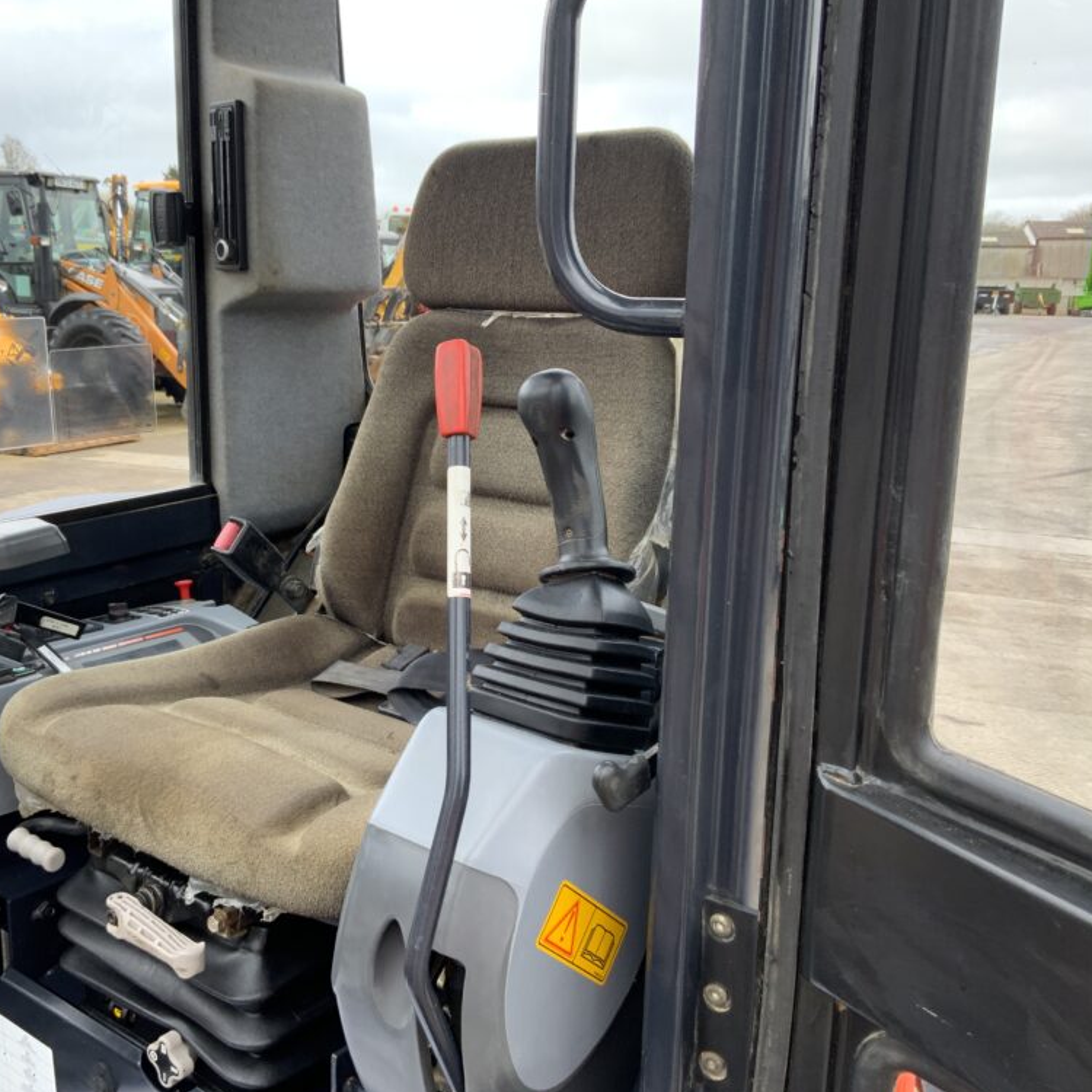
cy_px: 552
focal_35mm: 35
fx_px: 1249
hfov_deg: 47.1
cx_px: 478
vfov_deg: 47.2
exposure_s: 1/122
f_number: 1.8
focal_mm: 3
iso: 16
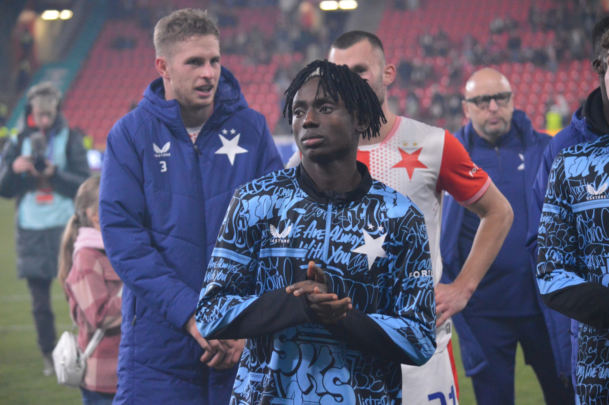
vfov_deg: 9.0
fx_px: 2586
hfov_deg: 13.4
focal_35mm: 153
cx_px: 304
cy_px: 202
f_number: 4.8
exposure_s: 1/250
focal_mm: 102
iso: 3200
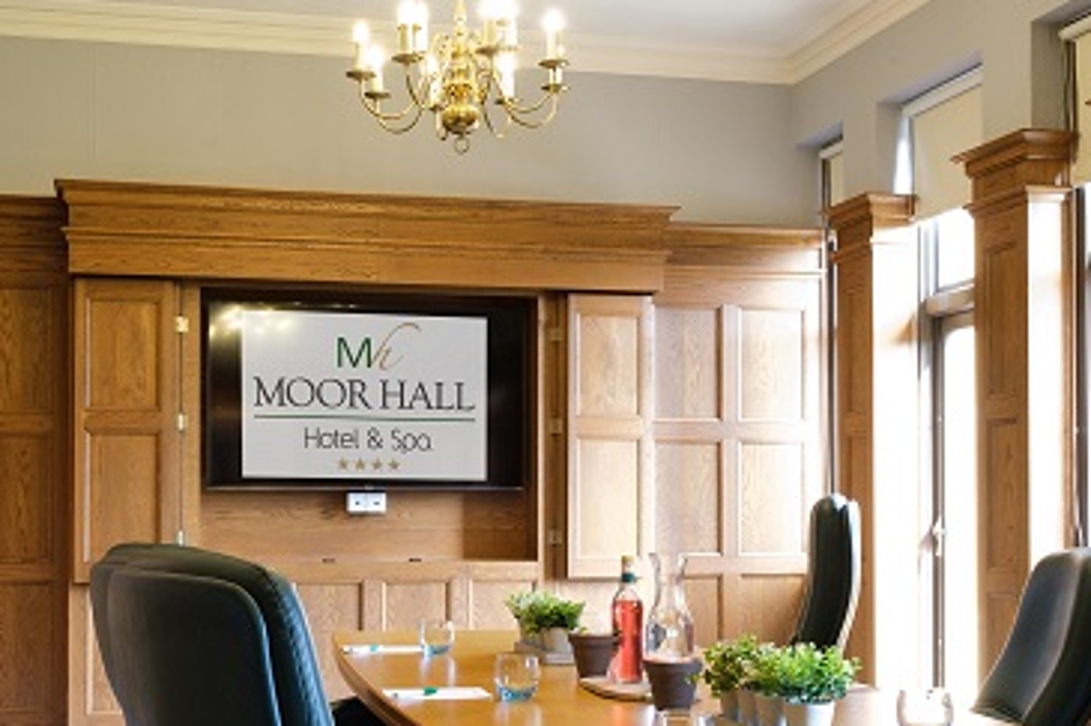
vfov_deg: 29.0
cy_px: 485
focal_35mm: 46
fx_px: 1393
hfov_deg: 42.5
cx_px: 412
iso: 80
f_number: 8
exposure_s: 1/1.11
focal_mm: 14
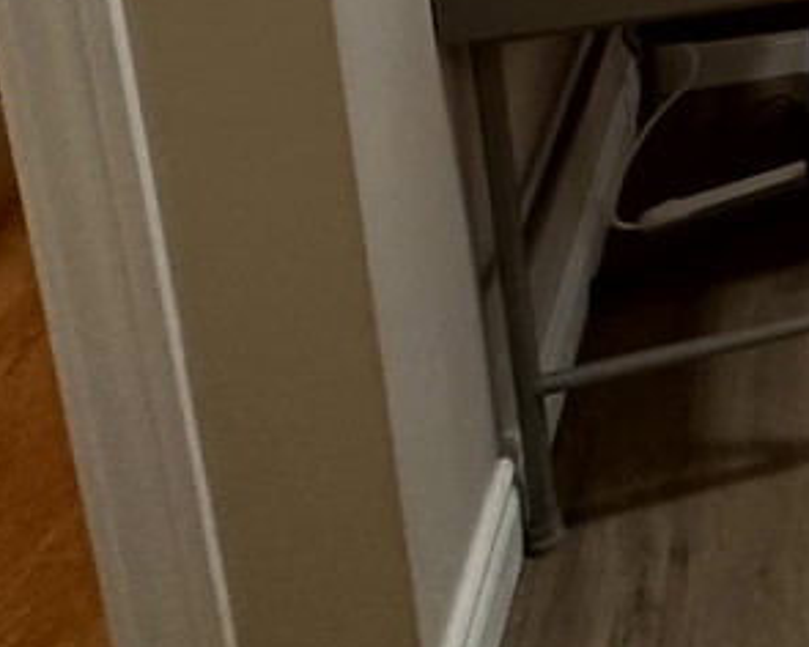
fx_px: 1197
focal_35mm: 50
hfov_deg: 24.4
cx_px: 1336
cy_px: -334
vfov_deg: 23.7
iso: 400
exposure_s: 1/60
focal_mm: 2.22
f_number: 2.2
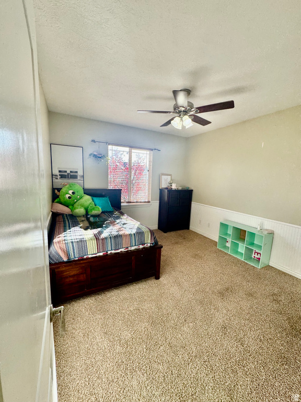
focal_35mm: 14
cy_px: 201
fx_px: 162
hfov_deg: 85.7
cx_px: 150
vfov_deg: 102.1
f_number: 2.2
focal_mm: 2.22
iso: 50
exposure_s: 1/99
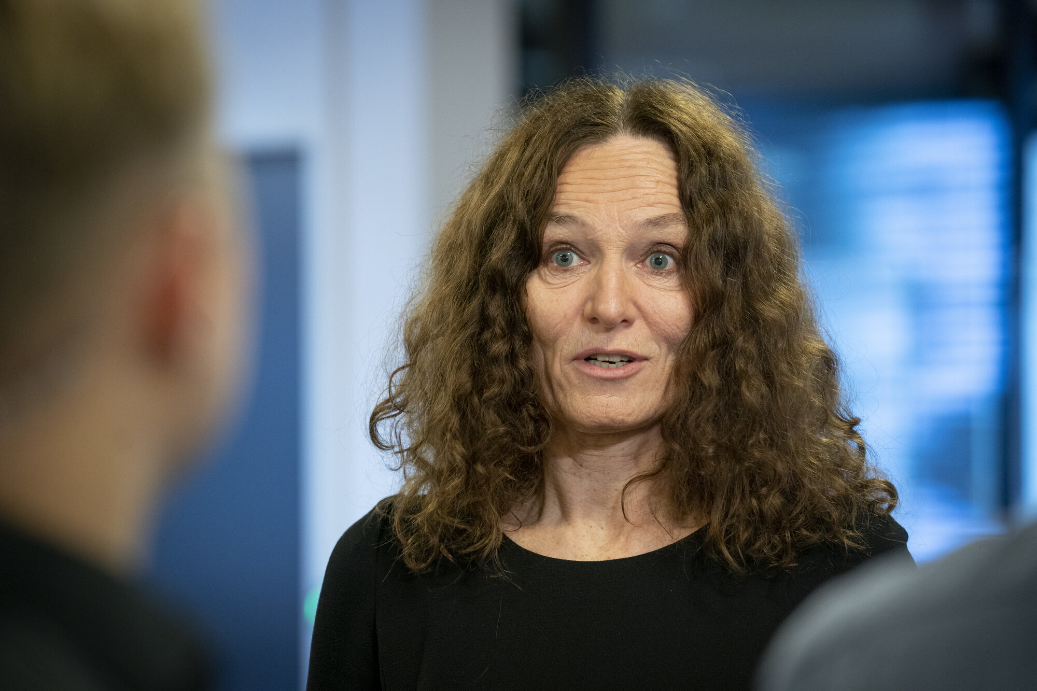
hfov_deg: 13.2
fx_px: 4493
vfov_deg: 8.8
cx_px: 518
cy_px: 346
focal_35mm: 156
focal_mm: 156
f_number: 4
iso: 2500
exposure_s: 1/90
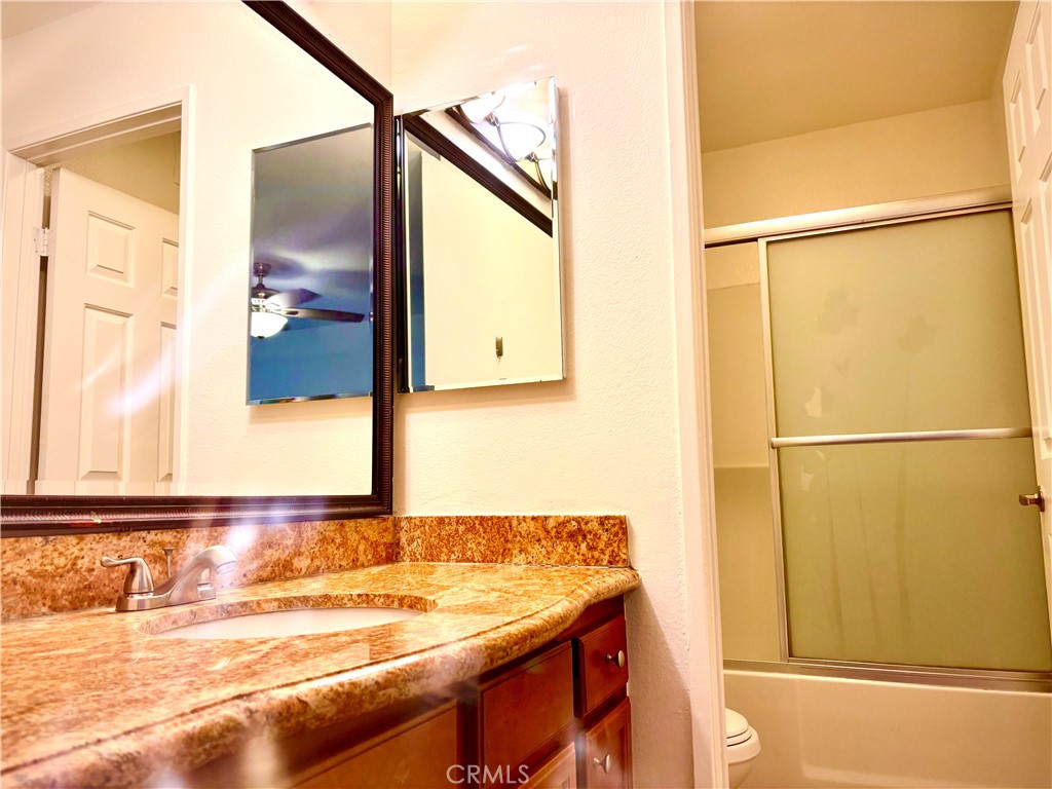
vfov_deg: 53.1
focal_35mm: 26
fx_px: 790
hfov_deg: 67.3
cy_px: 394
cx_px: 526
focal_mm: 5.96
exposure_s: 1/120
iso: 125
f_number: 1.6
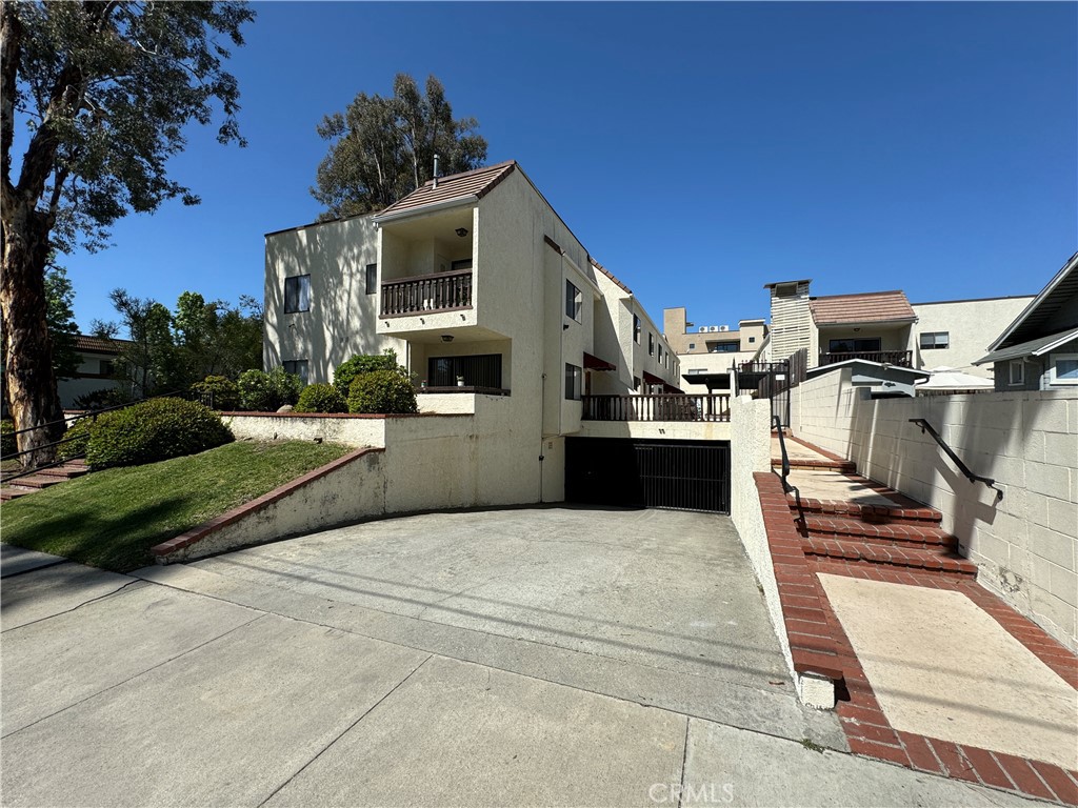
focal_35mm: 14
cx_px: 539
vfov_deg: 85.7
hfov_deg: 102.1
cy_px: 404
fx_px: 436
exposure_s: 1/2674
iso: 50
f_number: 2.2
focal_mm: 2.22
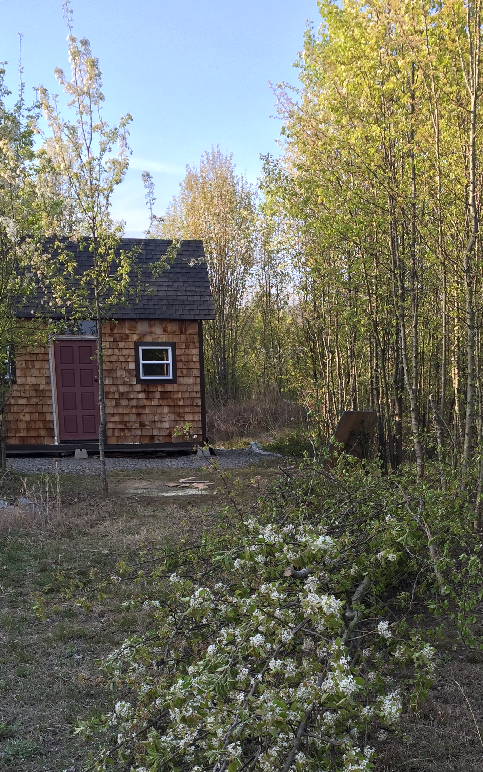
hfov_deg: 29.1
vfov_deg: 44.2
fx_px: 927
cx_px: 310
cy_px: 547
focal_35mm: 44
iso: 32
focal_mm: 4.15
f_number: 2.2
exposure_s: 1/363
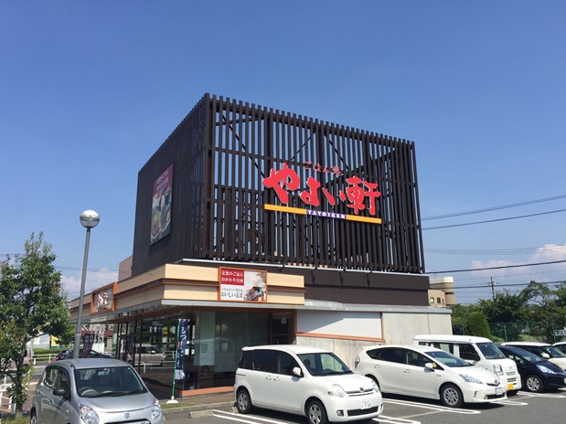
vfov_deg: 46.8
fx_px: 490
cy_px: 216
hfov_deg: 60.0
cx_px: 287
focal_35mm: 30
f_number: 2.2
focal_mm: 4.15
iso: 32
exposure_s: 1/2326
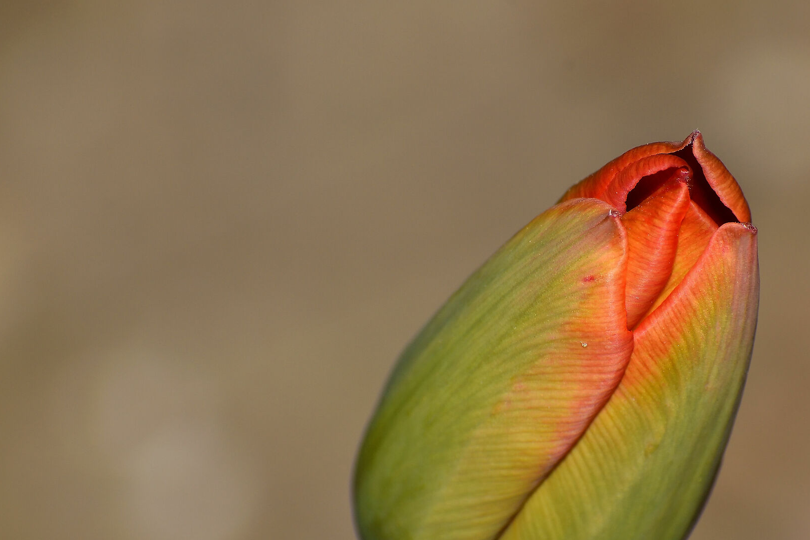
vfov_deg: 1.5
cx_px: 579
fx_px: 21036
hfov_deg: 2.2
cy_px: 300
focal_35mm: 935
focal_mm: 420
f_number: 14
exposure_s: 1/200
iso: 100
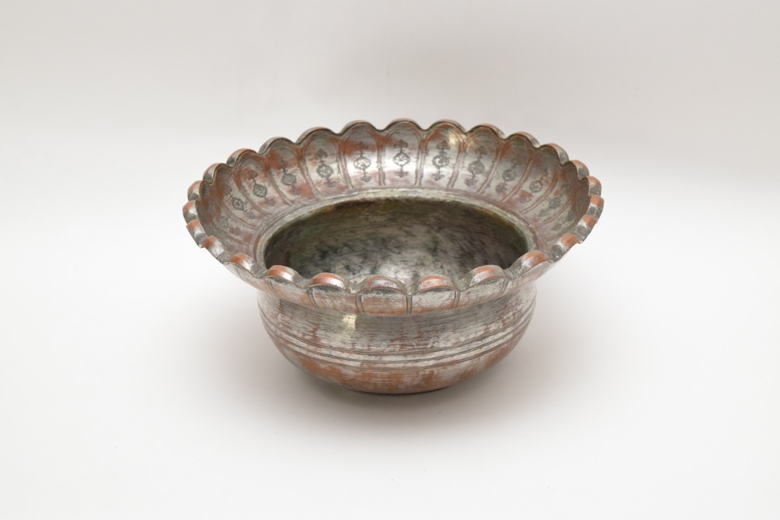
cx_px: 390
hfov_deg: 24.6
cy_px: 260
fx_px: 1788
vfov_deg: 16.6
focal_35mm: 82
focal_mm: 55
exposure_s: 1/60
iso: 2000
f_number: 5.6
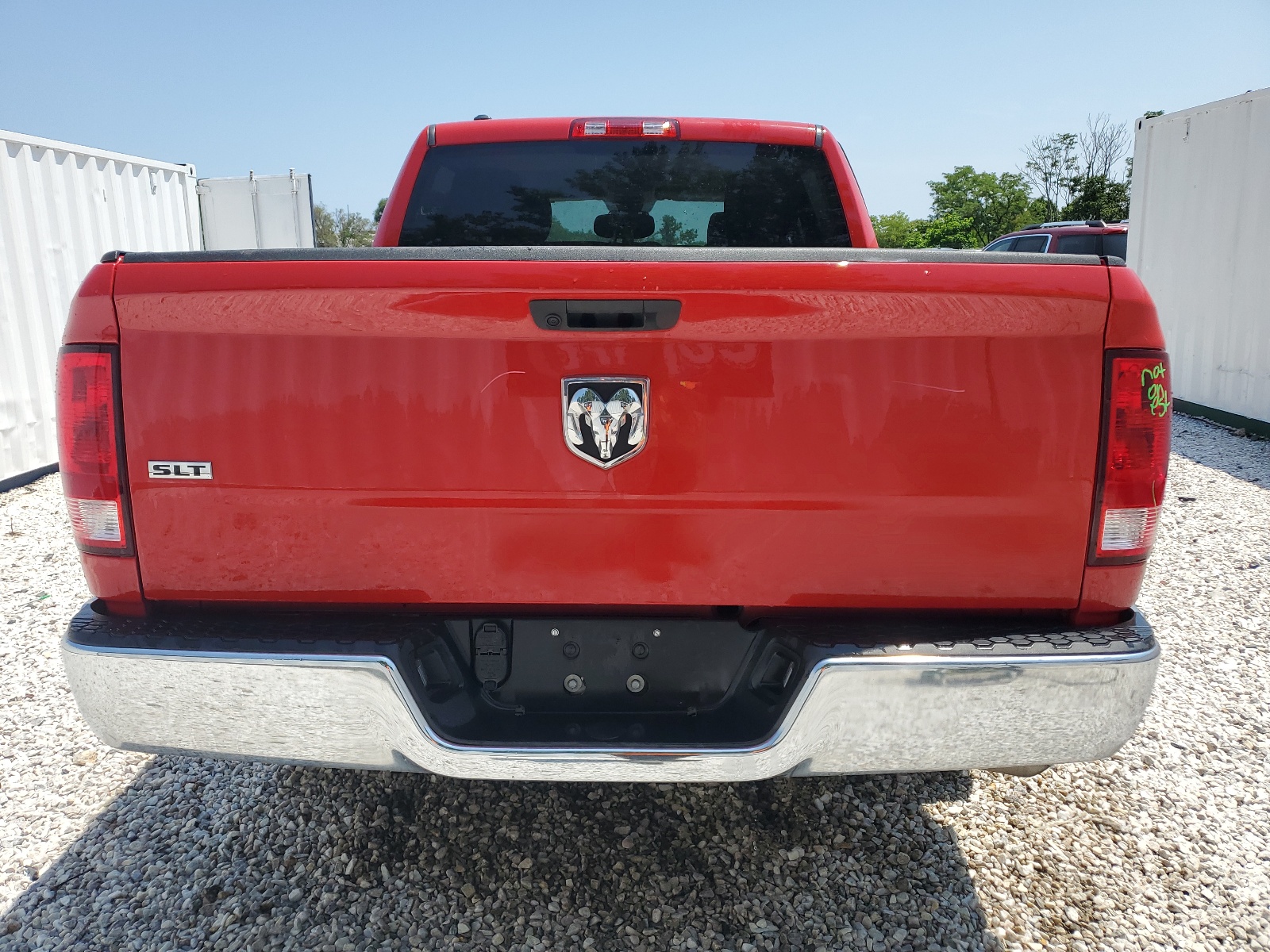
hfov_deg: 67.3
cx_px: 635
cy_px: 476
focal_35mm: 26
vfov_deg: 53.1
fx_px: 954
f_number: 1.5
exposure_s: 1/3333
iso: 50
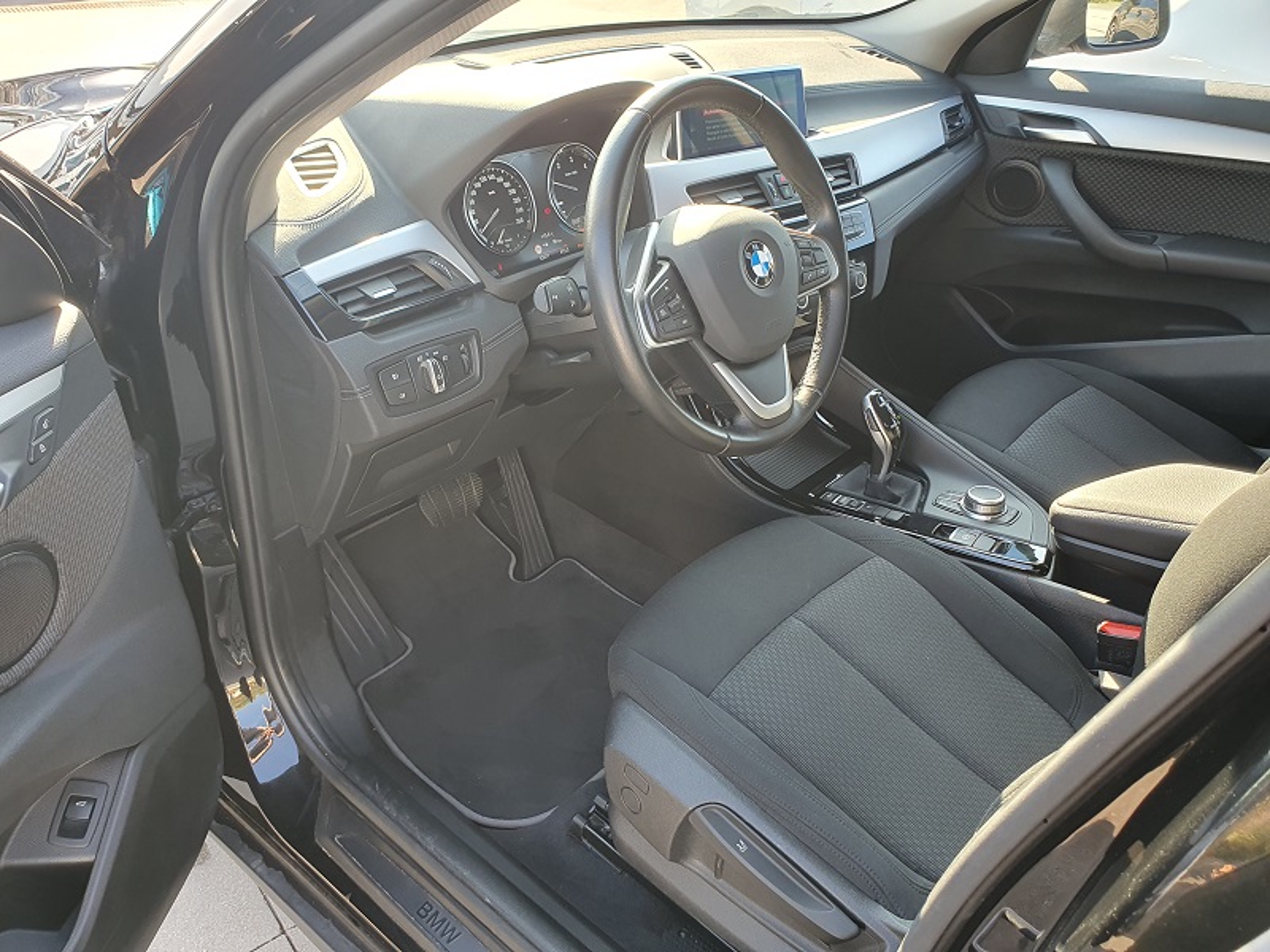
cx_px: 635
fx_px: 954
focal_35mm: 26
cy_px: 476
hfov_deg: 67.3
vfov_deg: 53.1
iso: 64
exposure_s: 1/100
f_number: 2.4
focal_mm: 4.32
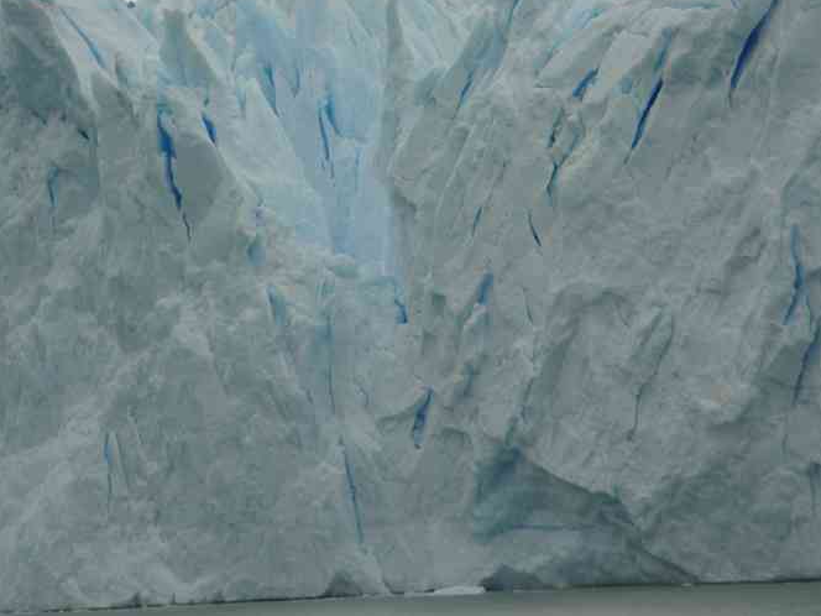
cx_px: 410
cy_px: 94
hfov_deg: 7.6
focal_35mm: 261
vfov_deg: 5.7
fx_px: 6190
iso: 100
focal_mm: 120
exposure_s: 1/350
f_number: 9.5
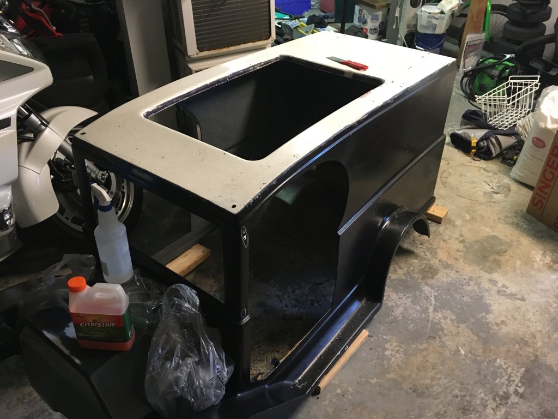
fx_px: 467
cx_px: 279
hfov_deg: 61.7
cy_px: 210
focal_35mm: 29
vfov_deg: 48.2
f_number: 2.2
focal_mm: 4.15
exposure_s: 1/15
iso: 200
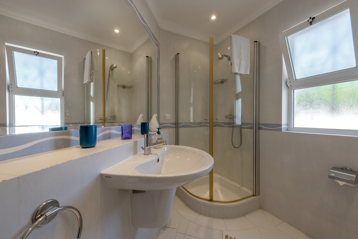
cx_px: 179
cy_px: 120
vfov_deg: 81.3
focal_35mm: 14
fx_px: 139
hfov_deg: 104.2
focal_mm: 14
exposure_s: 1/5
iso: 100
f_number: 22
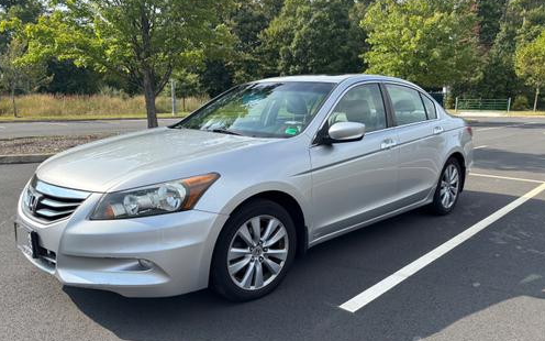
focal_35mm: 28
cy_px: 194
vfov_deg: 44.4
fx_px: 416
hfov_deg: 66.5
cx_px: 274
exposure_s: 1/1751
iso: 50
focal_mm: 5.96
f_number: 1.6
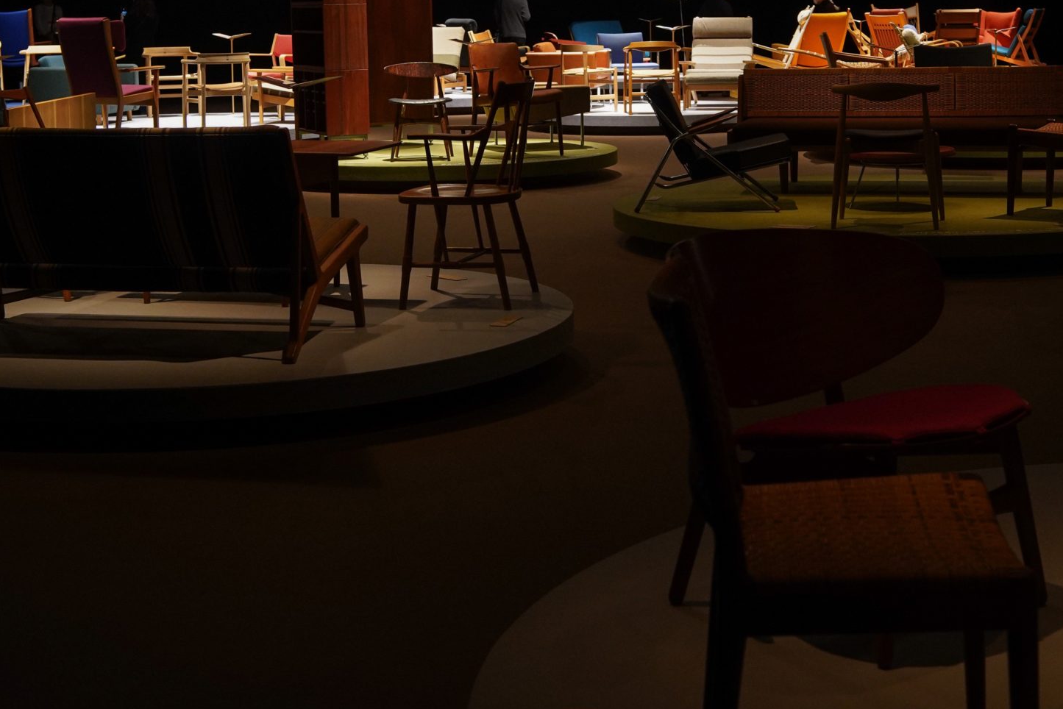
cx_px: 586
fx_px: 1831
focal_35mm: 62
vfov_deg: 21.6
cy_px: 115
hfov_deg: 32.3
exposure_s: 1/50
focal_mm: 35
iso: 1600
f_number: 5
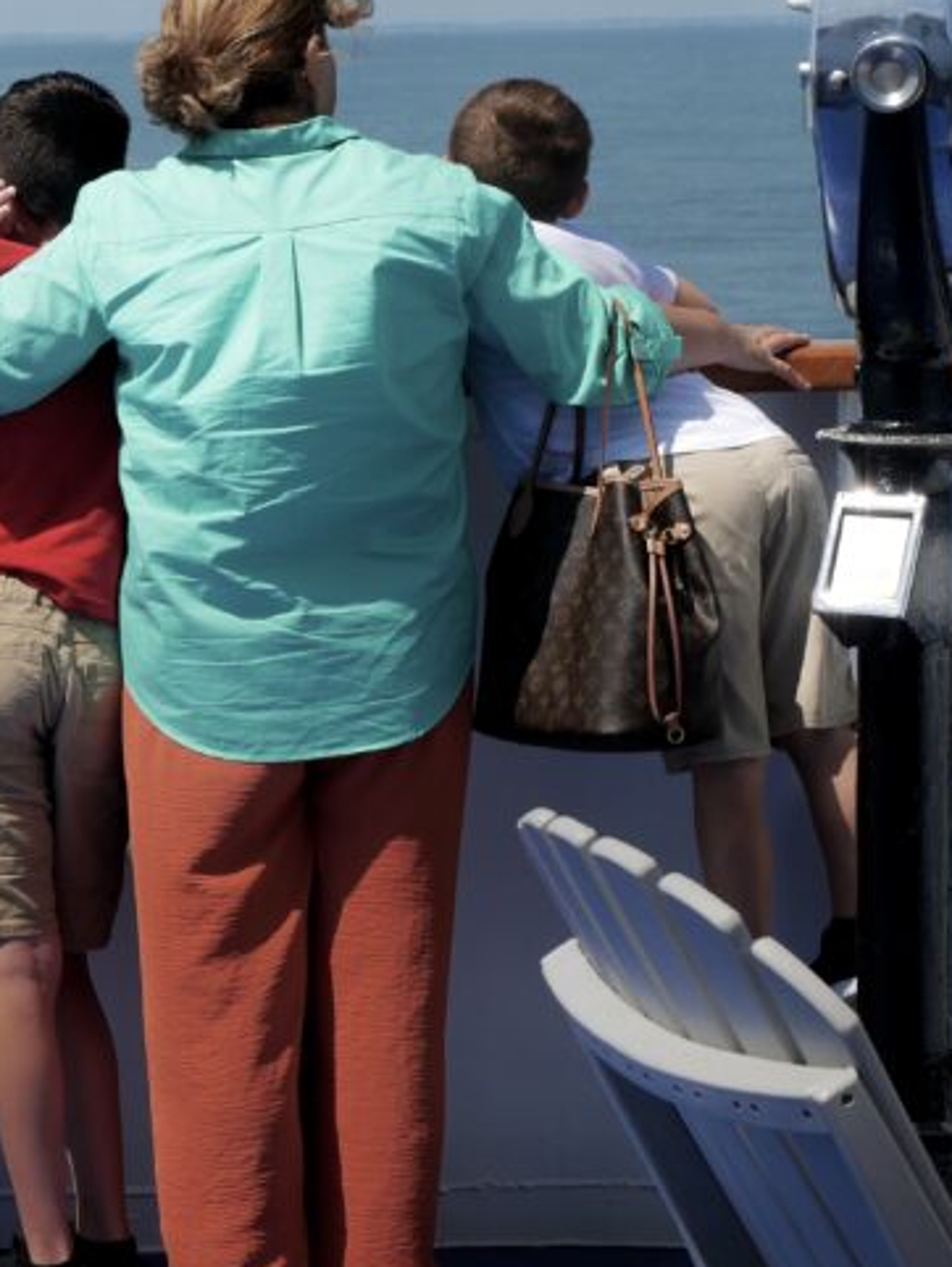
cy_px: 367
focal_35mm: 153
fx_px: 5605
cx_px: -50
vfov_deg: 12.9
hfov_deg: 9.6
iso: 200
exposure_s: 1/800
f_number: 7.1
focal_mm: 36
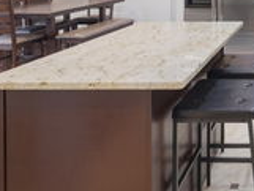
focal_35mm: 43
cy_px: -33
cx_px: 303
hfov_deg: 35.0
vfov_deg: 29.4
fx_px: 316
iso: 640
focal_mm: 10
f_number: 7.1
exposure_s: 1/220
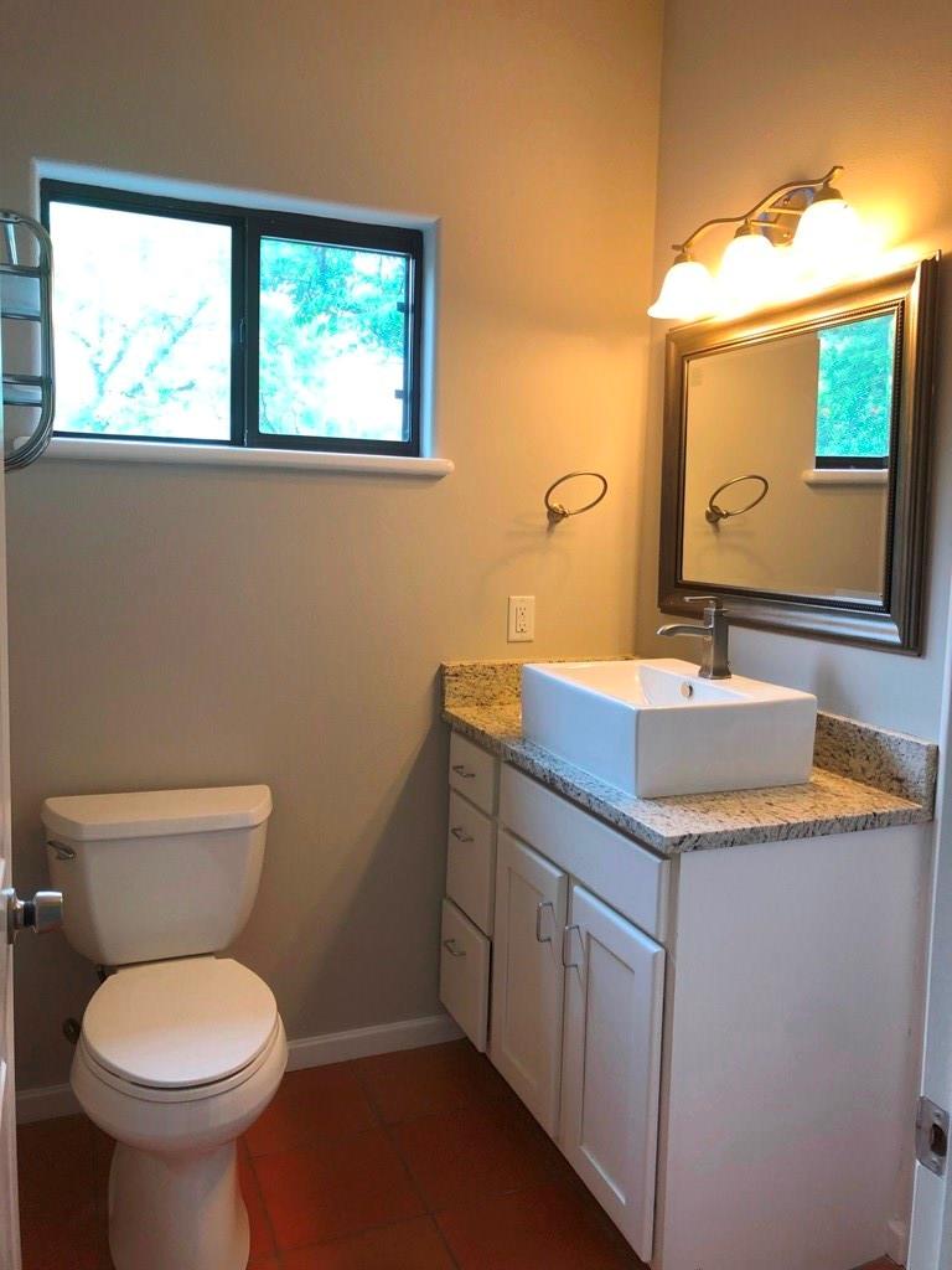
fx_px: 1027
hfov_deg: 49.7
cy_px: 635
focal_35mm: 28
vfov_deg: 63.4
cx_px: 476
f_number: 1.8
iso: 25
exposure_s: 1/40
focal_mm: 4
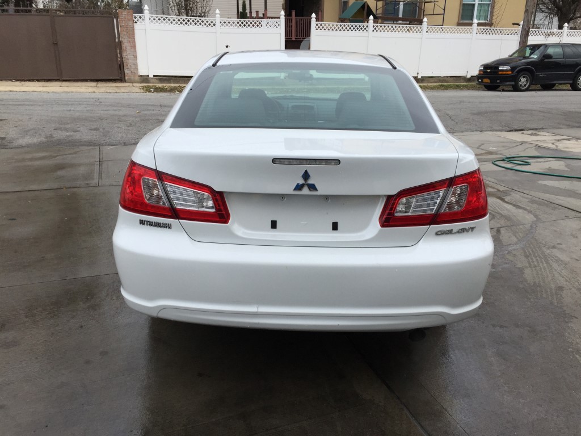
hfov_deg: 61.7
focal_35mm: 29
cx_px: 290
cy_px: 218
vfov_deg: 48.2
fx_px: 487
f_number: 2.2
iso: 32
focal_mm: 4.15
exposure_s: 1/1068
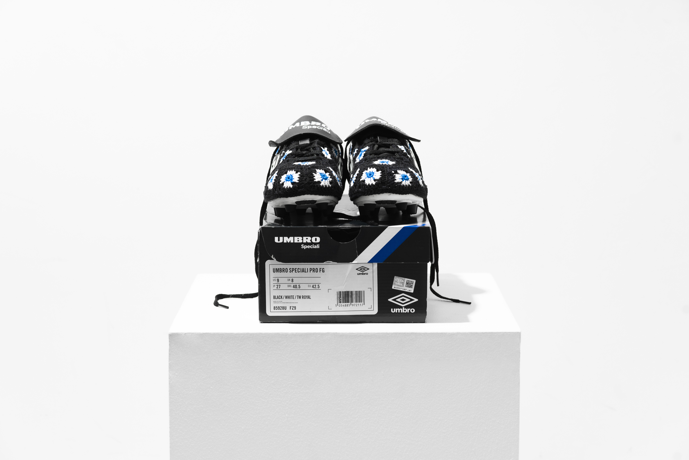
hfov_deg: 23.9
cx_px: 344
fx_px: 1627
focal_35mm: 85
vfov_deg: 16.1
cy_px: 230
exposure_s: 1/125
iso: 100
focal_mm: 85
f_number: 5.6
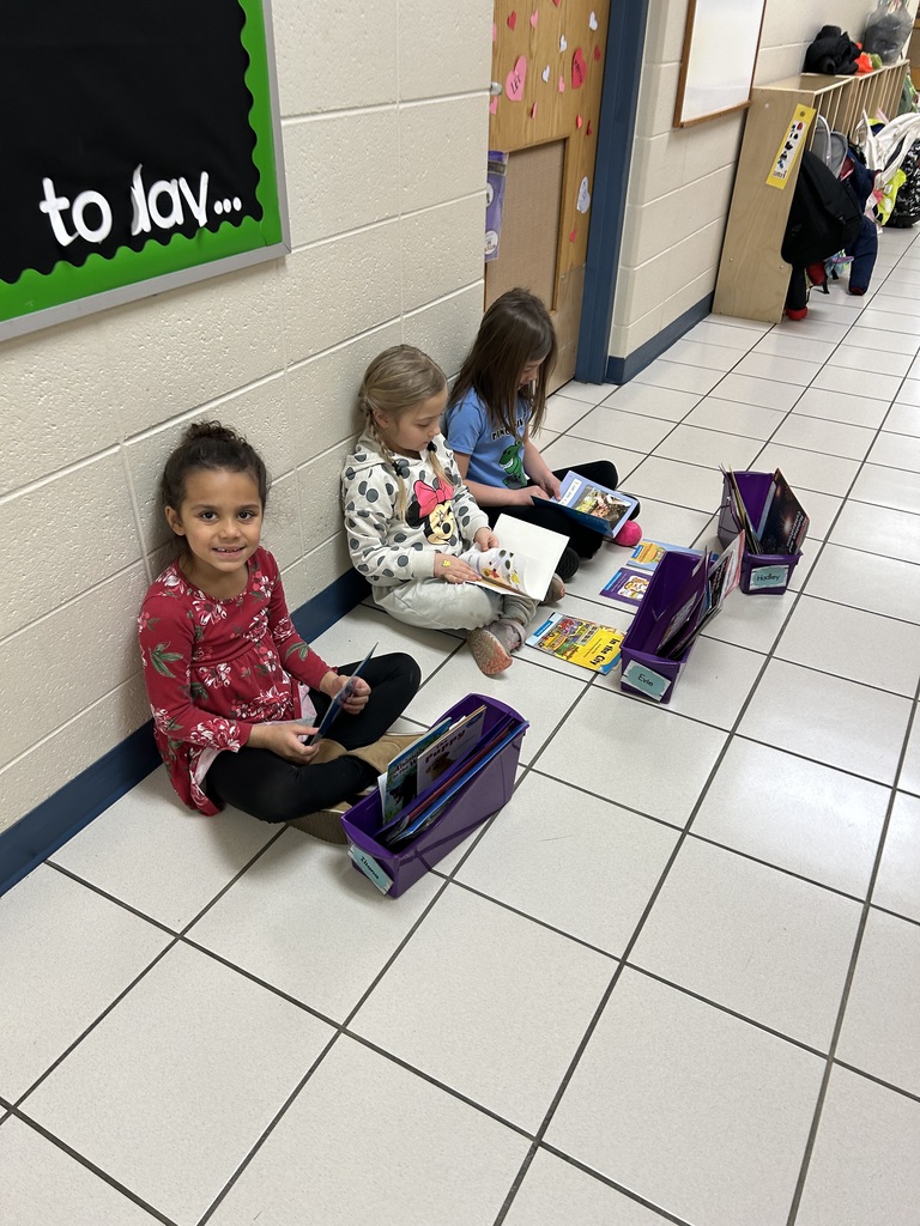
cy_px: 613
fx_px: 921
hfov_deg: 53.1
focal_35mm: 26
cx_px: 460
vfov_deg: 67.3
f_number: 1.5
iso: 100
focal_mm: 5.7
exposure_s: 1/60
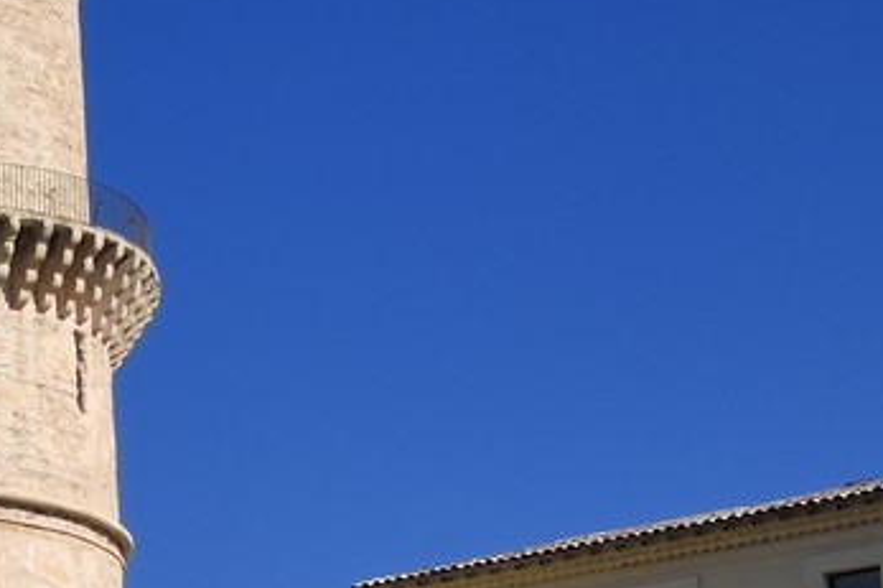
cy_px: 827
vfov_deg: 7.7
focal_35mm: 175
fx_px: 4290
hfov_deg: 10.4
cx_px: -1115
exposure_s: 1/400
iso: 200
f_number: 14
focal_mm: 38
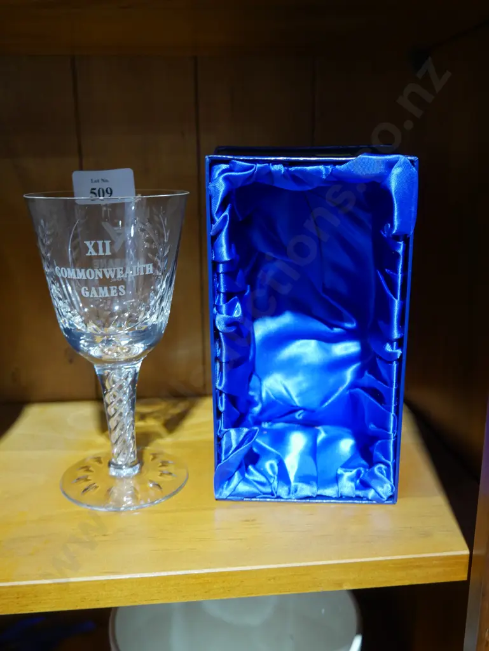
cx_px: 244
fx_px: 640
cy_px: 326
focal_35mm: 34
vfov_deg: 53.9
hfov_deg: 41.8
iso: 1250
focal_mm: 17
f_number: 4
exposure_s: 1/60
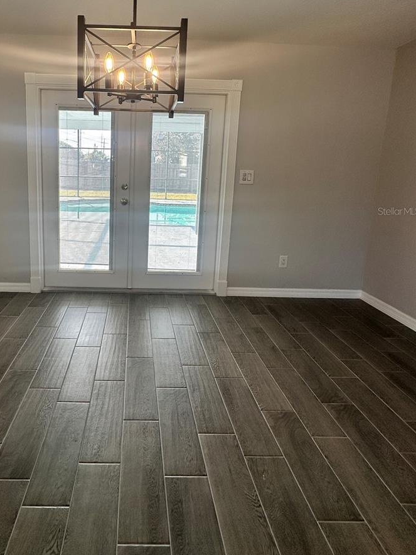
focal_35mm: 19
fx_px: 304
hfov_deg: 66.9
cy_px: 211
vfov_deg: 83.2
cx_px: 140
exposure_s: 1/196
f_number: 2.2
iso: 40
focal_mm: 2.22
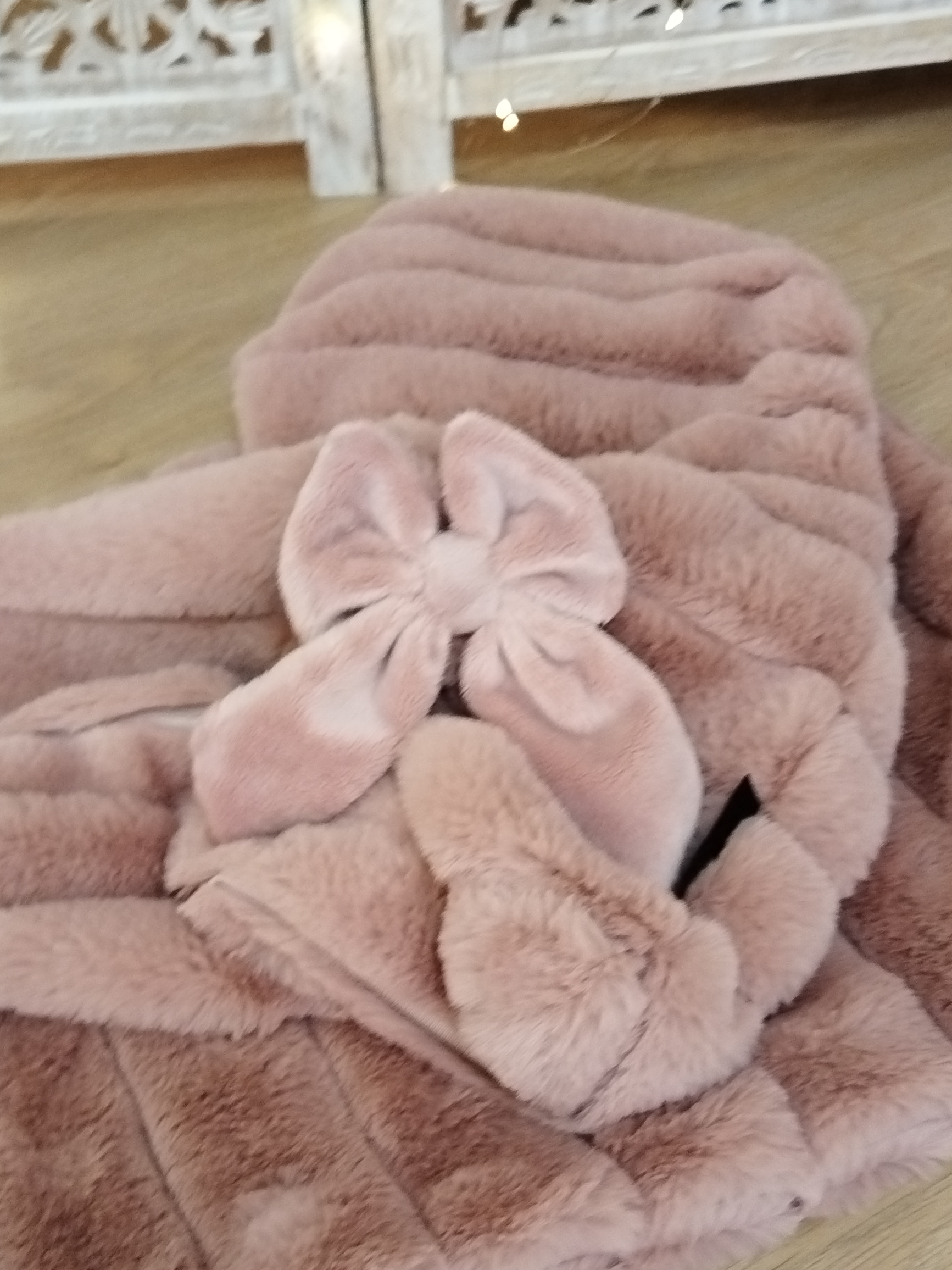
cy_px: 799
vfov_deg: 41.7
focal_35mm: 45
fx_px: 1650
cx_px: 460
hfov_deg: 32.2
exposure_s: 1/33.3
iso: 1000
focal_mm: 4.95
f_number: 1.9
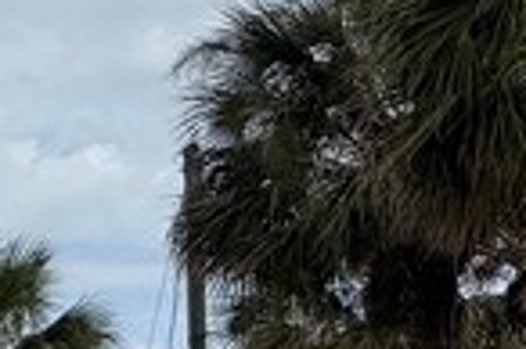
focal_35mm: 175
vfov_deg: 7.7
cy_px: 461
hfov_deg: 9.1
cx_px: -1128
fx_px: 2554
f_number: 1.78
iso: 80
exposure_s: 1/6410
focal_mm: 6.76
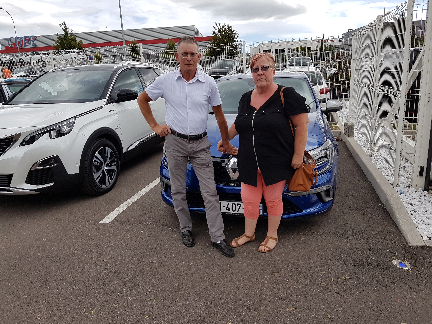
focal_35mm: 26
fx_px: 324
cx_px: 216
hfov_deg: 67.3
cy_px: 162
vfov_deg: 53.1
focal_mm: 4.2
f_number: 1.7
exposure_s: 1/1492
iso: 40
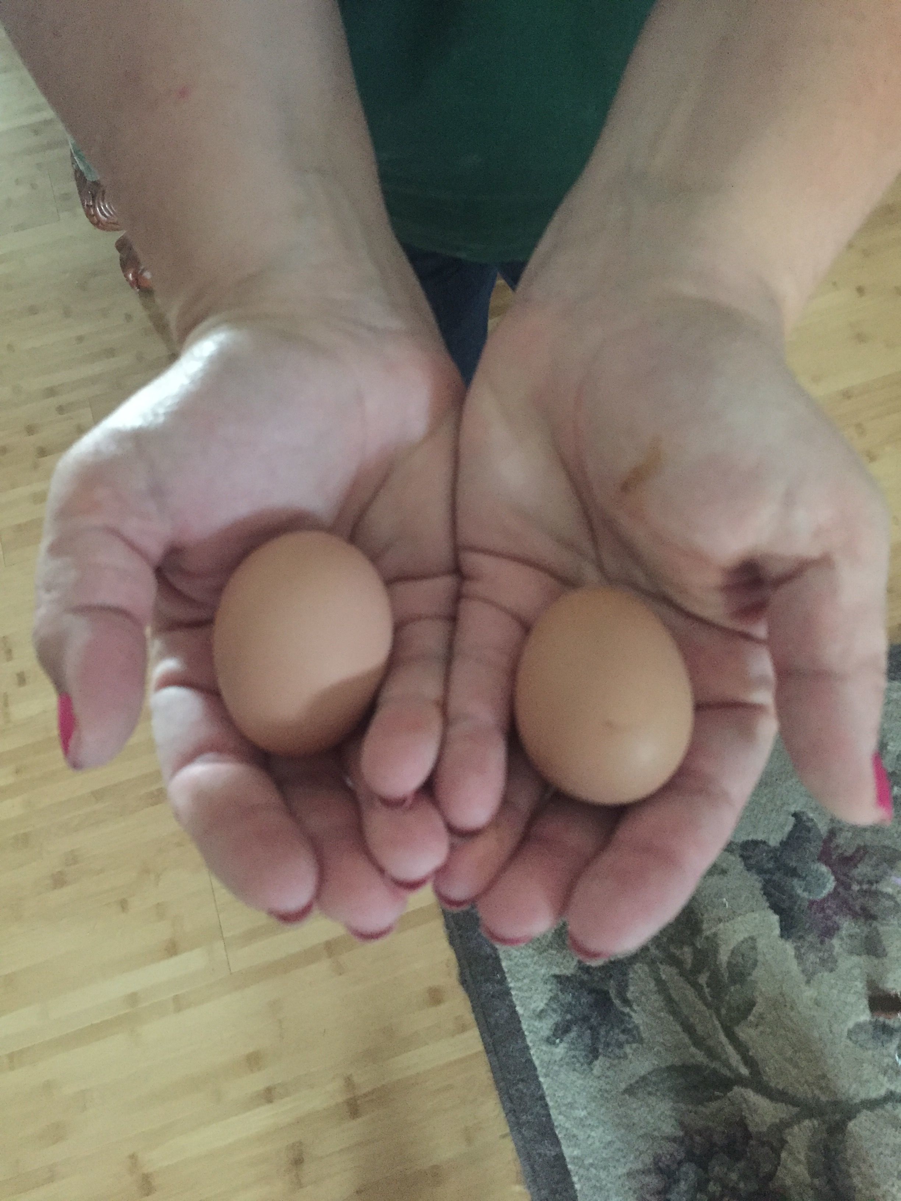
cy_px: 600
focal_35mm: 29
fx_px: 1006
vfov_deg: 61.7
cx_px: 450
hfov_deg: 48.2
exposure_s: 1/15
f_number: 2.2
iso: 640
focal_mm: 4.15
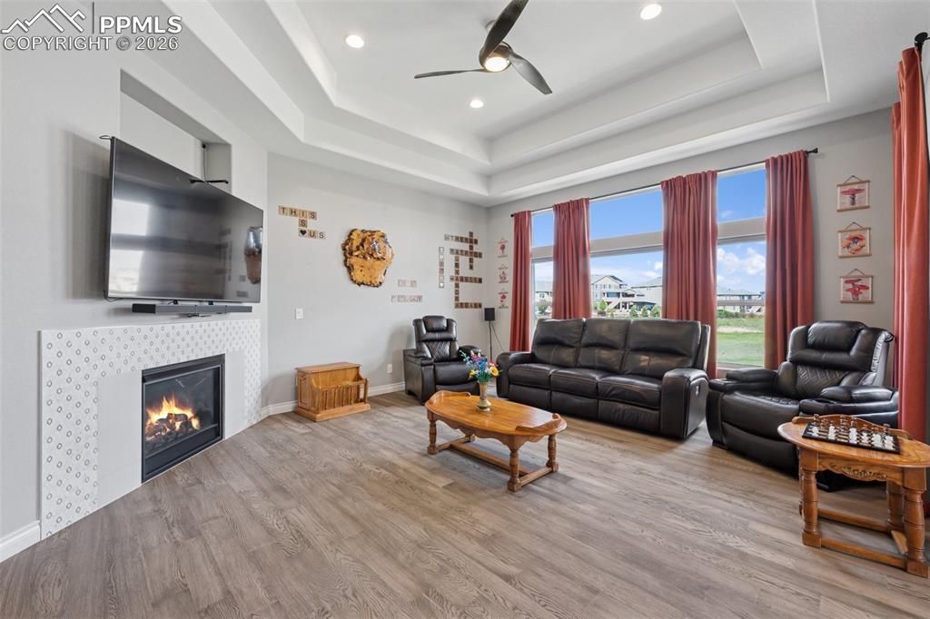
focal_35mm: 15
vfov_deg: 77.3
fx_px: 387
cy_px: 310
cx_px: 465
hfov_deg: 100.4
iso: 100
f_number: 13
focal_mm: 15
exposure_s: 1/1.25
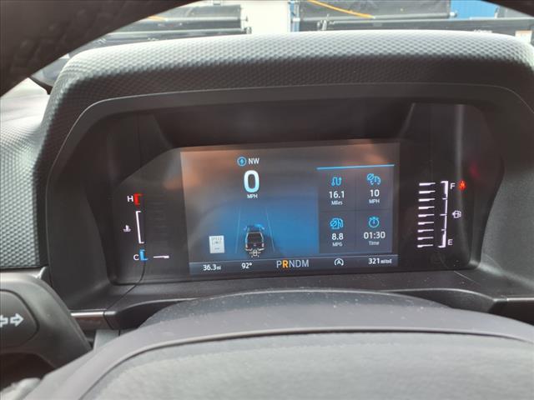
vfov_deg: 51.4
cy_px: 200
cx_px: 267
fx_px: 417
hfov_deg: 65.3
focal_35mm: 27
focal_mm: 3.58
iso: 64
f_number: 1.9
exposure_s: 1/120
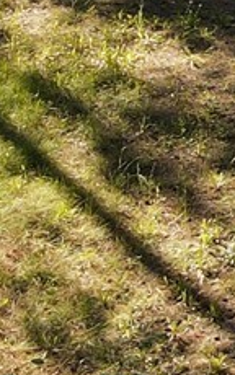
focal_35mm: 177
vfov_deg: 11.5
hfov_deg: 6.1
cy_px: -114
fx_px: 1811
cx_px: 963
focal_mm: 4.5
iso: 100
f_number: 2.8
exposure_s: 1/160
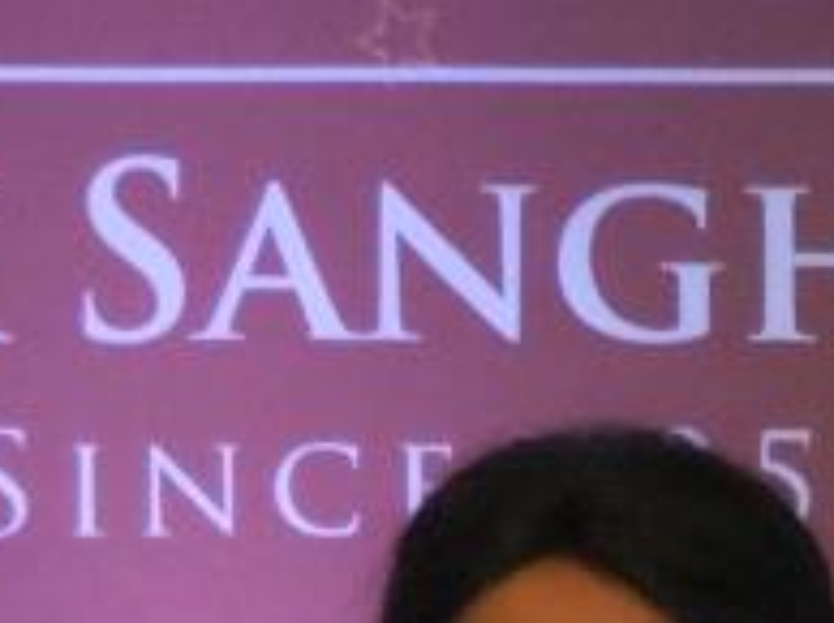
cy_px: 1637
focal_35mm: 687
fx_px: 16531
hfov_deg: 2.9
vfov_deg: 2.1
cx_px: -64
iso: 900
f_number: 5.3
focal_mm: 23.4
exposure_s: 1/60
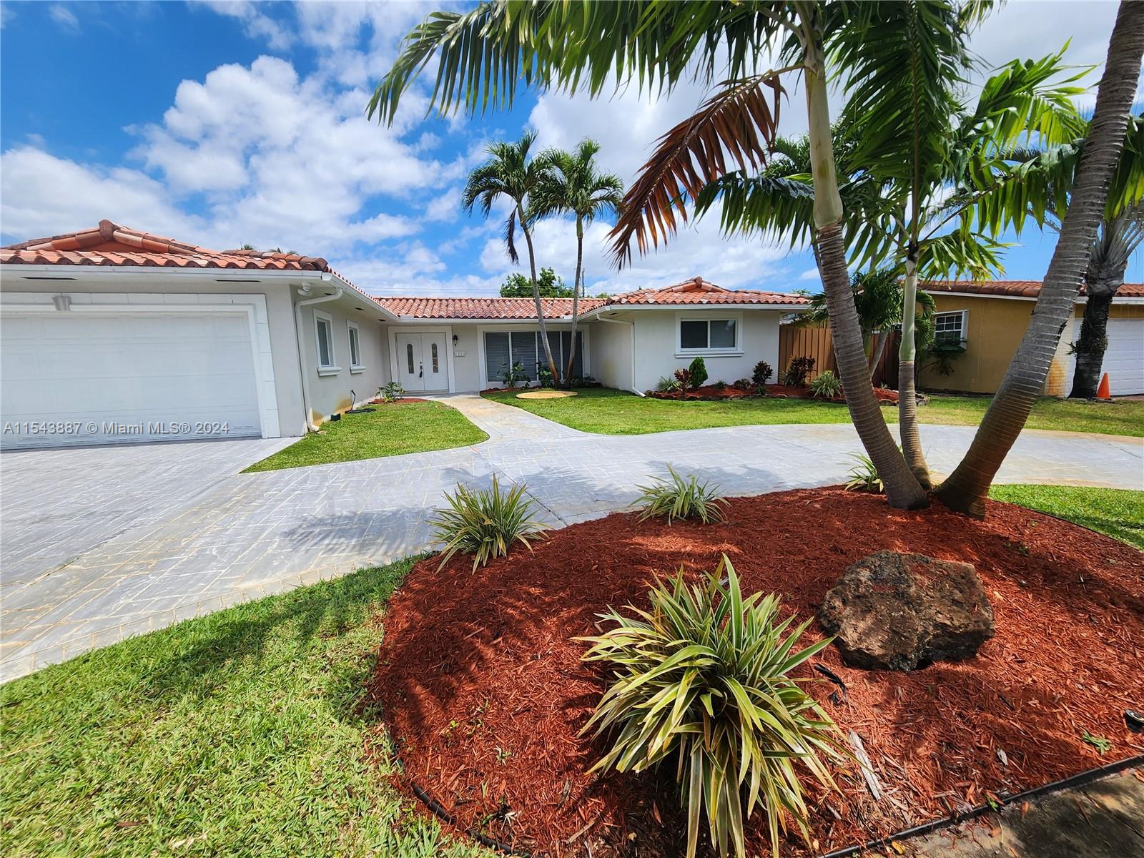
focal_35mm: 13
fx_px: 430
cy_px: 429
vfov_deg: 89.9
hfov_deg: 106.2
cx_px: 572
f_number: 2.2
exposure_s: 1/1967
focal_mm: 2.2
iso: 50
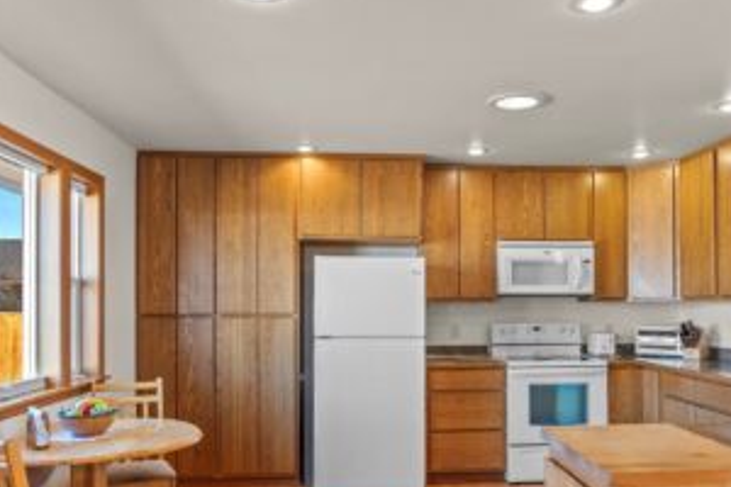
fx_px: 650
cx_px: 407
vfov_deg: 41.0
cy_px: 289
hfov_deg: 58.6
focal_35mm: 32
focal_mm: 24
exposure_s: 1/50
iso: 200
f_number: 2.8
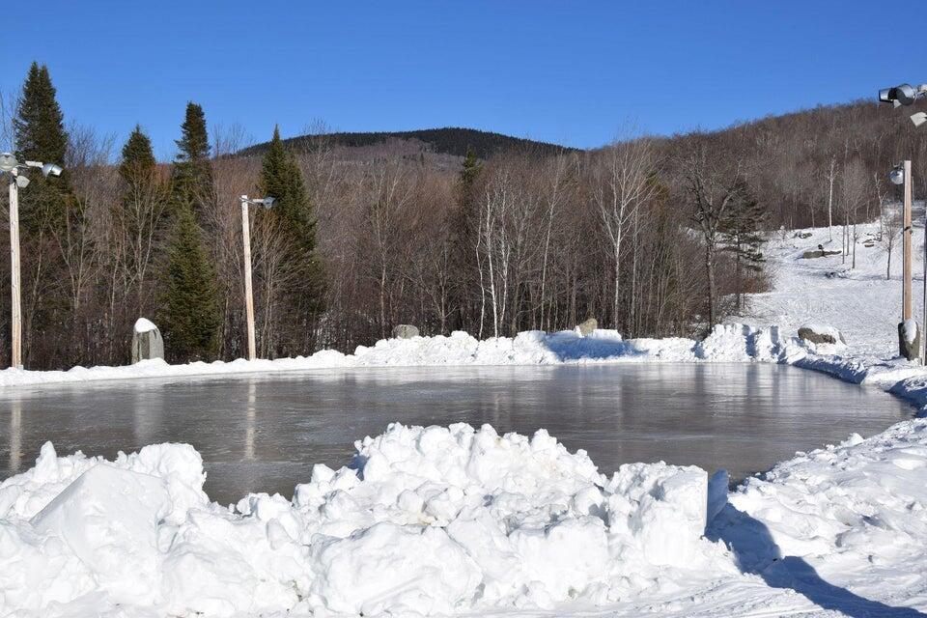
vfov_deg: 30.8
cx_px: 464
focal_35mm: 44
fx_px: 1120
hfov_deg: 45.0
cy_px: 309
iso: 200
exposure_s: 1/640
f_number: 13
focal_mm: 29
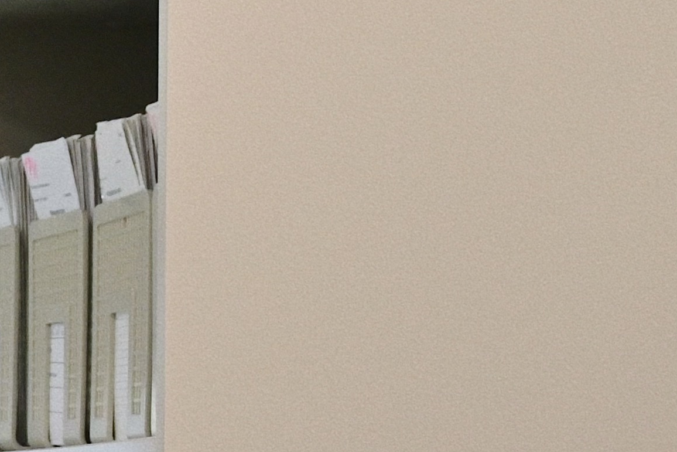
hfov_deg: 8.0
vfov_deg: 5.7
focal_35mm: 238
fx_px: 4484
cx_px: -919
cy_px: 637
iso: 800
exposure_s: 1/125
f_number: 5
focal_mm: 33
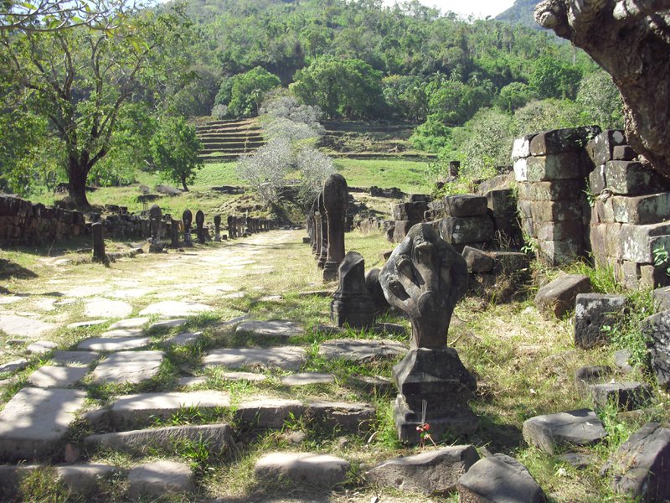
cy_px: 252
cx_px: 335
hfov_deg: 49.0
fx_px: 735
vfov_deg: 37.7
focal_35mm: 38
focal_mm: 6.2
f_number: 8
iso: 100
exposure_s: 1/80
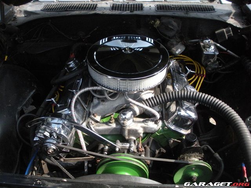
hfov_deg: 51.4
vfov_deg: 39.7
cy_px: 94
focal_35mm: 36
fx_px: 261
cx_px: 126
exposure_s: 1/855
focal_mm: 6.3
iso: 400
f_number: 3.5
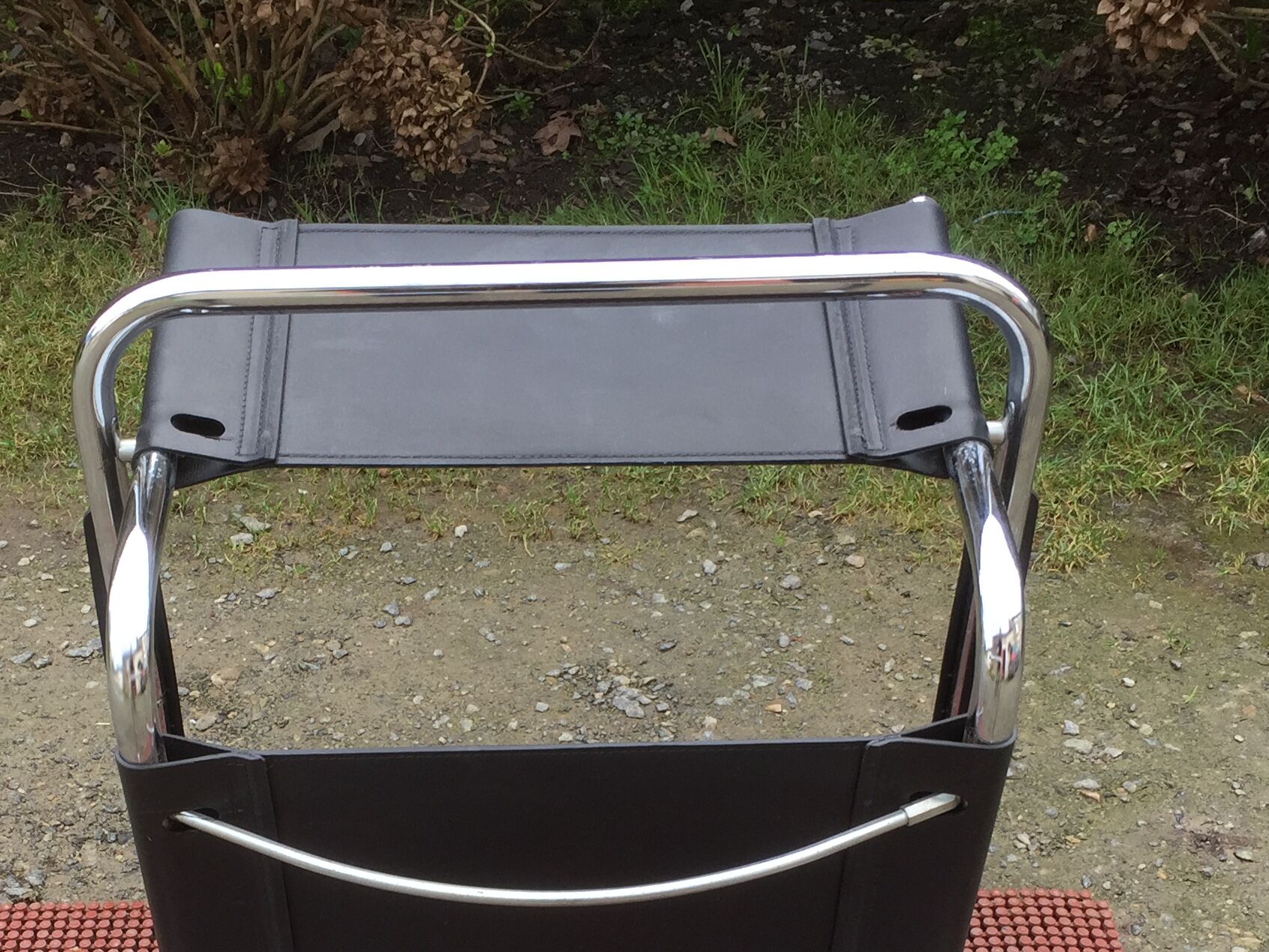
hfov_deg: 34.2
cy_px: 901
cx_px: 480
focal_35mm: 56
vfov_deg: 25.1
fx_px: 2053
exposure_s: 1/247
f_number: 2.2
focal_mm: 4.15
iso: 32
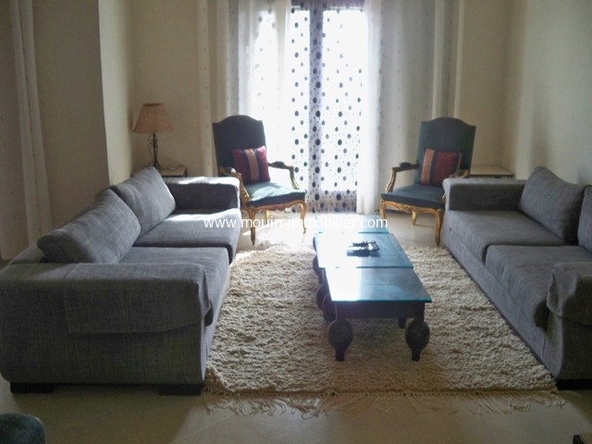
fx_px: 599
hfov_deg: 52.6
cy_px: 222
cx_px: 296
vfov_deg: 40.7
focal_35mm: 35
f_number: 3.1
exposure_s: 1/60
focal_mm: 6.3
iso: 200
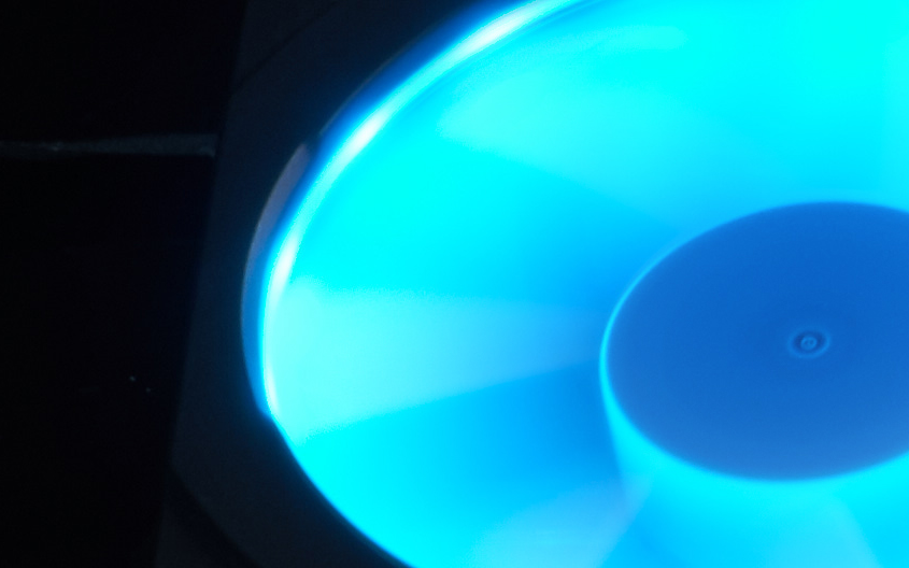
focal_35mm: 651
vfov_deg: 2.0
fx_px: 16126
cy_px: 215
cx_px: 3077
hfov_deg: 3.1
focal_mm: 60
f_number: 22
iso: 200
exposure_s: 1
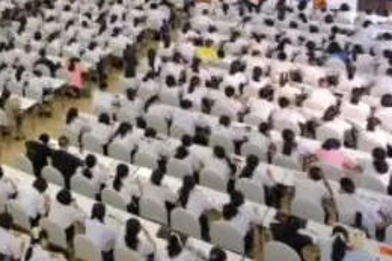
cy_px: -69
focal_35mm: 51
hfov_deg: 29.6
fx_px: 555
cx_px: -142
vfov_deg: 23.6
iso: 3200
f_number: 4
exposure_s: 1/125
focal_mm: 11
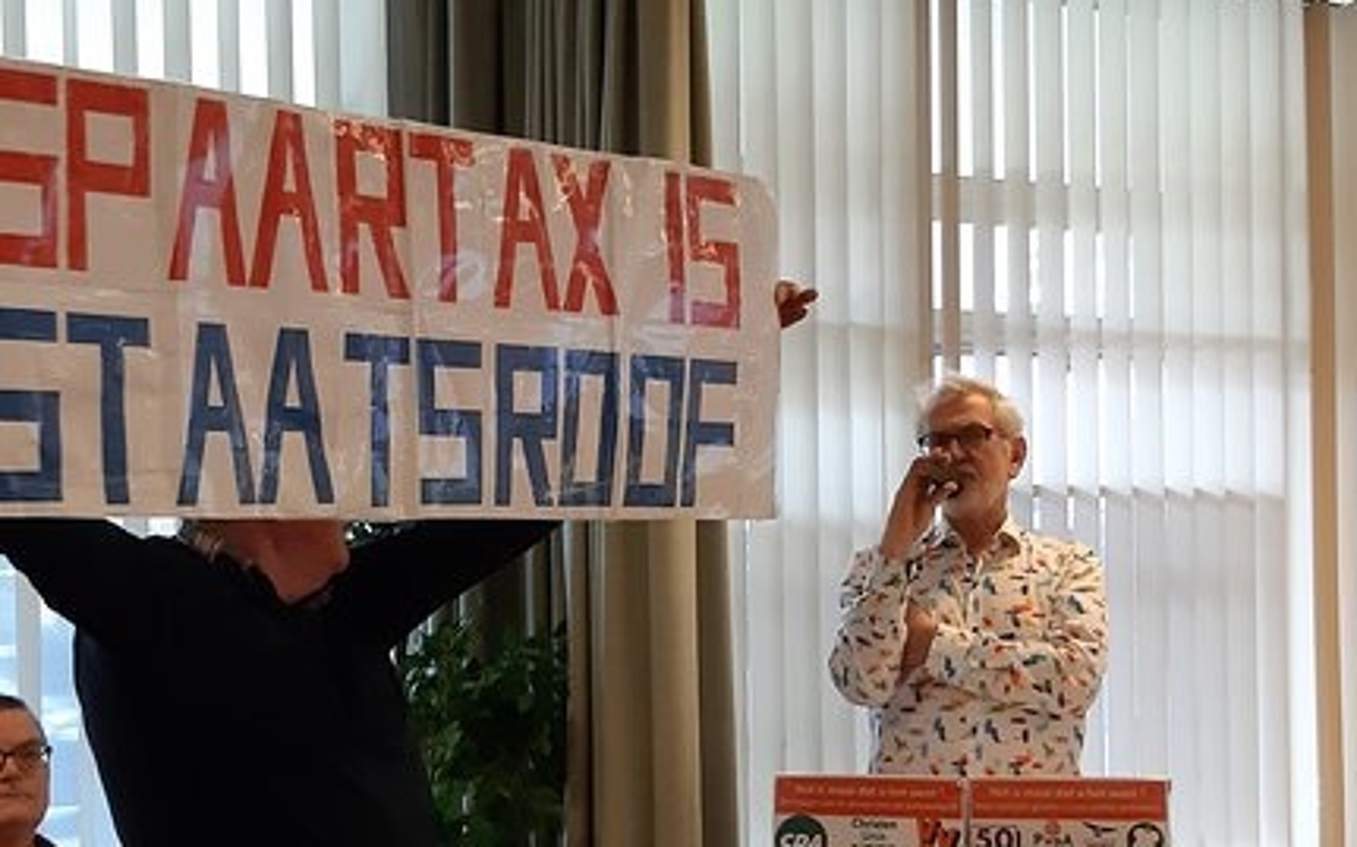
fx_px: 1257
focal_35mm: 34
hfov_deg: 56.5
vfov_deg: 36.7
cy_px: 595
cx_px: 579
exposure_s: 1/50
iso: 125
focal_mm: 3.93
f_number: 1.7
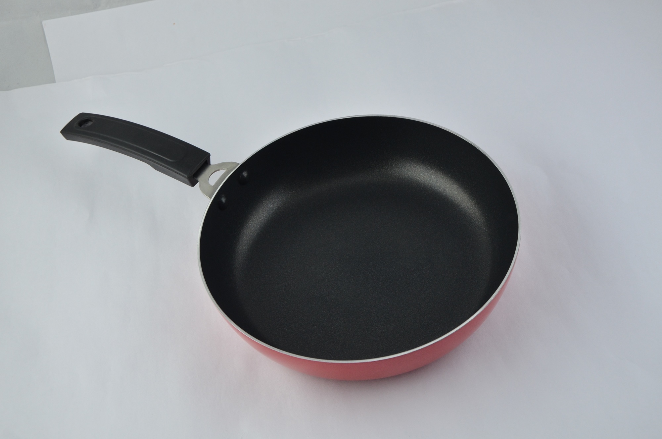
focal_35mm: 48
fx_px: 881
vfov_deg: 28.0
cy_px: 220
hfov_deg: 41.2
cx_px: 331
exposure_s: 1/50
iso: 500
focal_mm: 32
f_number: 8
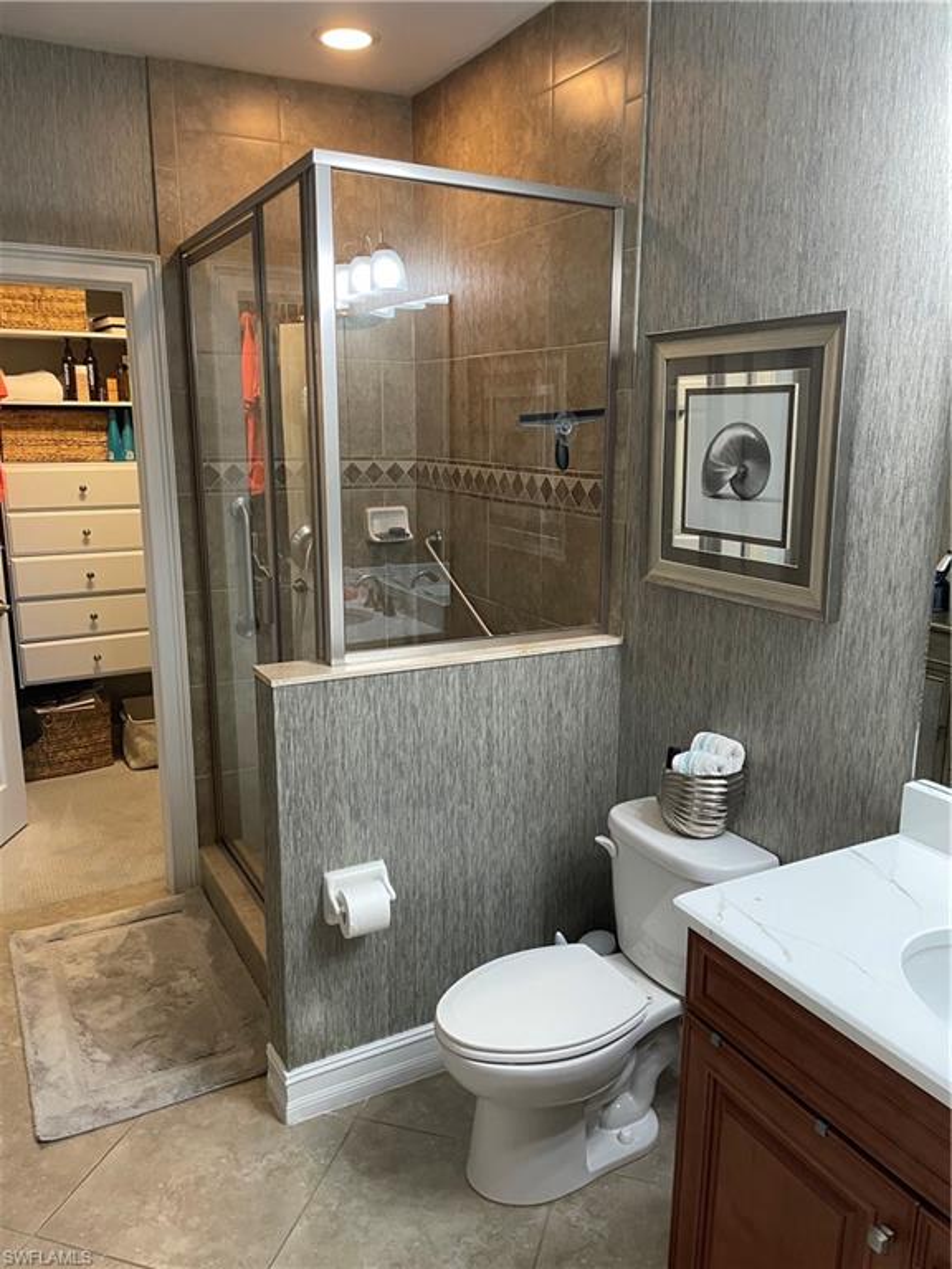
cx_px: 476
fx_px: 953
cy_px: 634
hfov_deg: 53.1
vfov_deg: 67.3
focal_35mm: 26
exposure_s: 1/60
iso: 160
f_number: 1.6
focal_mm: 4.2
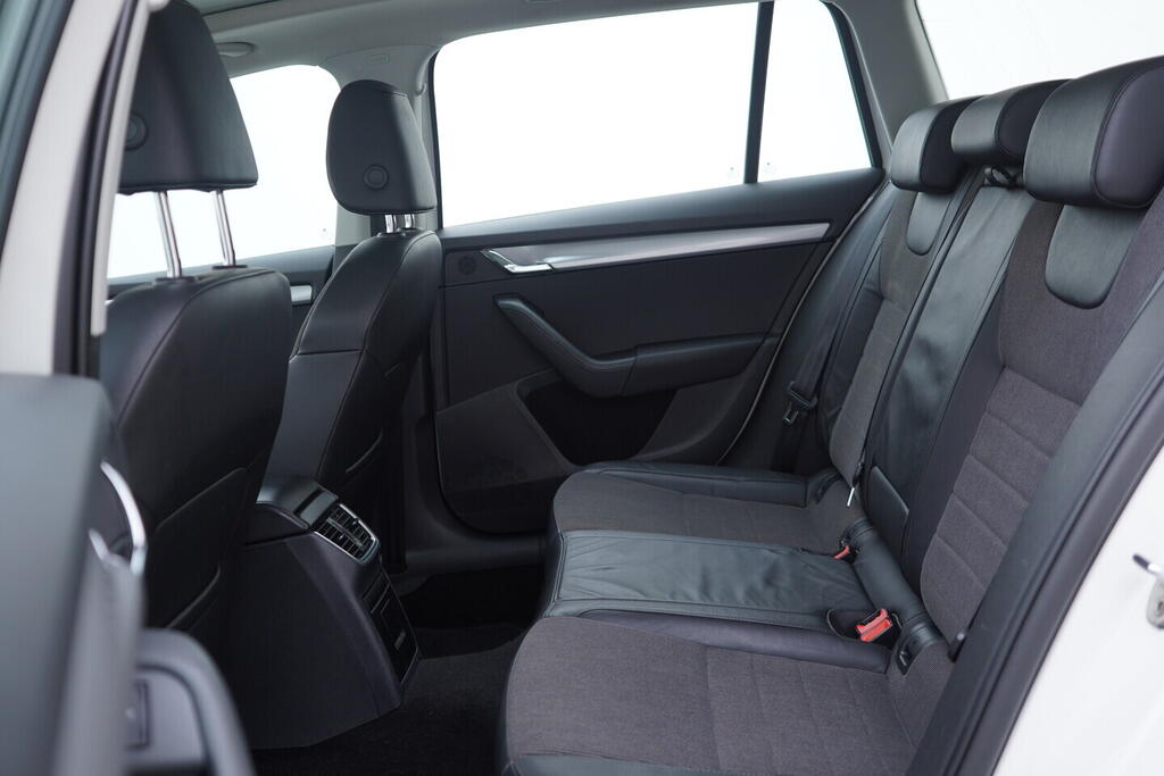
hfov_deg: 53.1
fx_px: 1164
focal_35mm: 36
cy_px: 388
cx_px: 582
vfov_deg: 36.9
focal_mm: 24
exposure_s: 1/40
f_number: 2.8
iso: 125
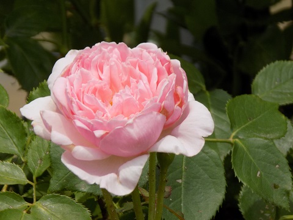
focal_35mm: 447
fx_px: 3784
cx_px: 146
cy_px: 110
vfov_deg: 3.3
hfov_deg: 4.4
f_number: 5.9
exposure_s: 1/320
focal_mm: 79.5
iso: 80
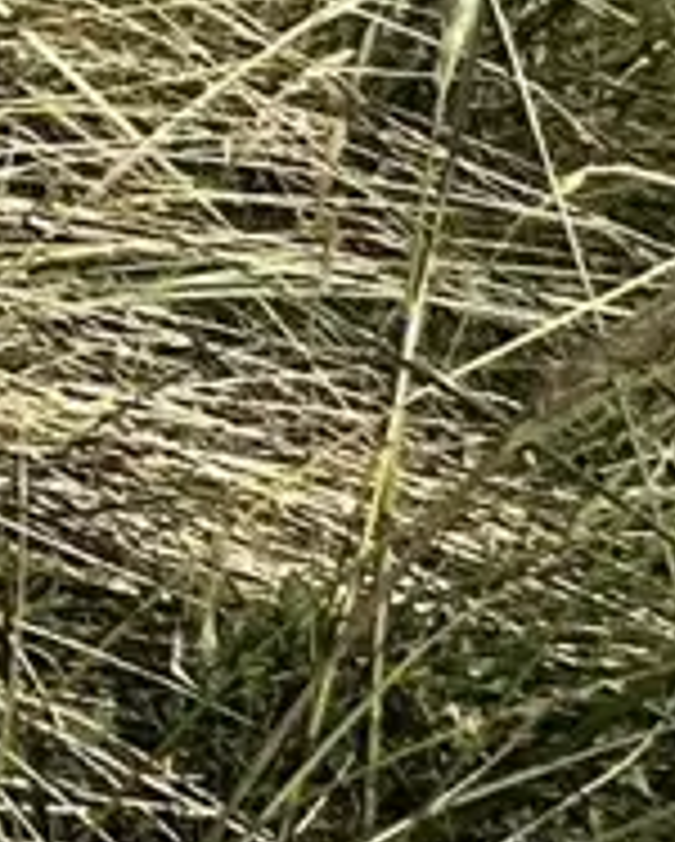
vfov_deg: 10.6
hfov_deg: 7.0
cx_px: -2308
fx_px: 3490
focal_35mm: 140
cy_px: -1504
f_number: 2.2
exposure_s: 1/2506
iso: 50
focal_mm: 2.22
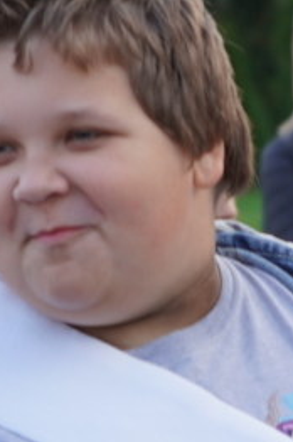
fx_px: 3953
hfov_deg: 4.1
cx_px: 926
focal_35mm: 323
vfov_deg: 6.4
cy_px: 406
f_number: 4
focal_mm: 65
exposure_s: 1/160
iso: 125
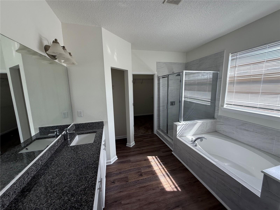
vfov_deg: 85.7
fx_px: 113
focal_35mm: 14
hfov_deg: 102.1
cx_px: 140
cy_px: 105
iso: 64
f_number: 2.2
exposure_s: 1/119
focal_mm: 2.22
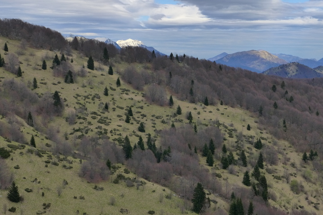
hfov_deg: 27.0
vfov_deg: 18.2
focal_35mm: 75
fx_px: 673
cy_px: 108
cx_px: 162
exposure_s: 1/1600
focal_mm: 14.7
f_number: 4
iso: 400
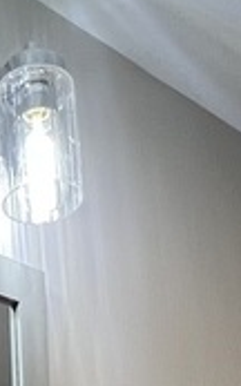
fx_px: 905
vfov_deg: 16.5
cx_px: 2
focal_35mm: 86
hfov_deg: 14.9
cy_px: 823
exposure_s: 1/120
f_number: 1.8
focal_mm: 1.57
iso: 100
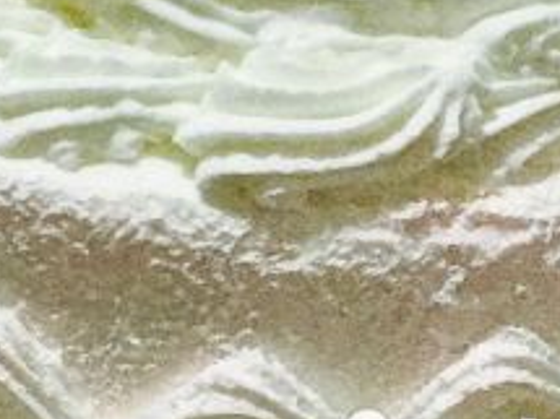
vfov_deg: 7.9
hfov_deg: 10.6
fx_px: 3007
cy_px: -77
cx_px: 63
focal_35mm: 186
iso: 500
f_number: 2.8
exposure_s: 1/50
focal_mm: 6.6
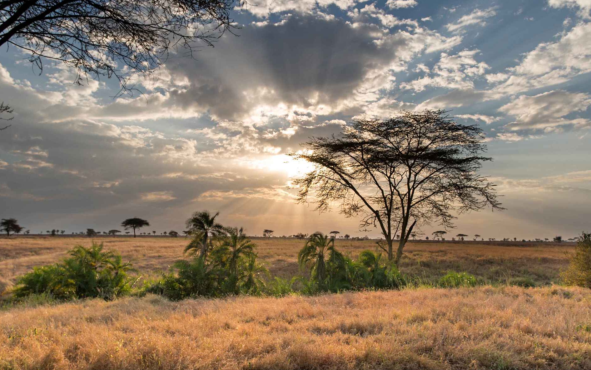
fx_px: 483
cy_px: 184
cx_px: 293
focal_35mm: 30
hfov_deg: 62.9
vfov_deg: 41.8
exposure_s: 1/200
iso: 100
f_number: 9
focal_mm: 29
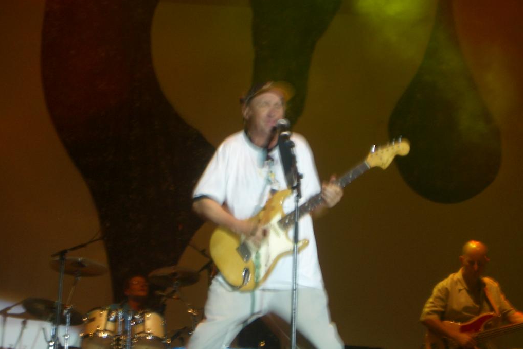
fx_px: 1598
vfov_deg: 12.5
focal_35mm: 110
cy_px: 173
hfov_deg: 18.6
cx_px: 262
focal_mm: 17.4
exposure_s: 1/8
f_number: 4.8
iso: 50
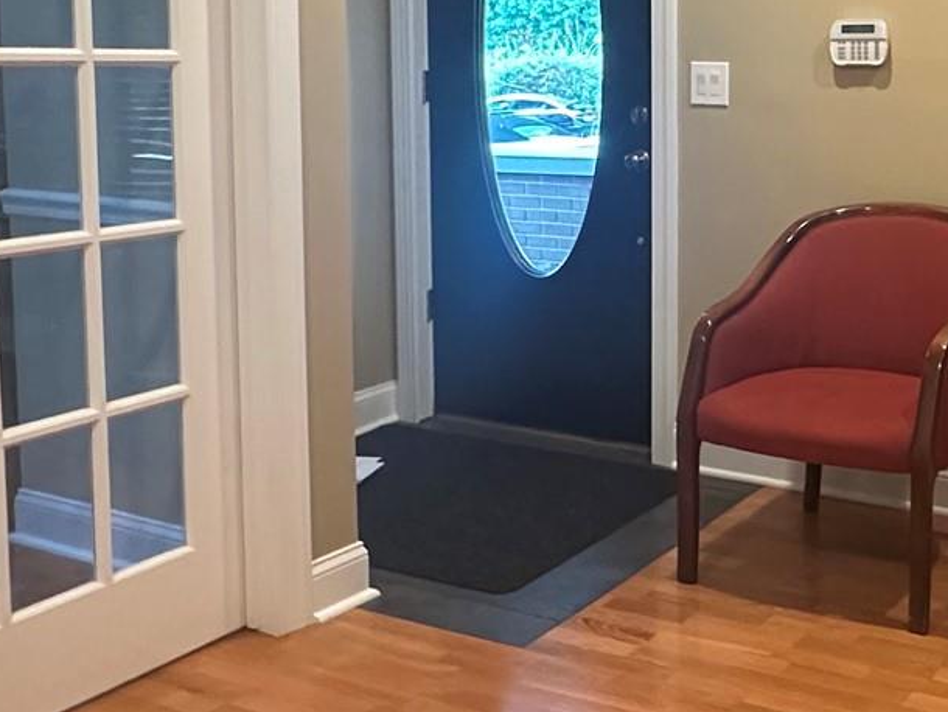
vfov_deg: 30.3
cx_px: 799
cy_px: 168
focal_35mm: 47
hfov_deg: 38.4
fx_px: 1288
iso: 500
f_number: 2.2
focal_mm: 2.22
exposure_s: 1/60
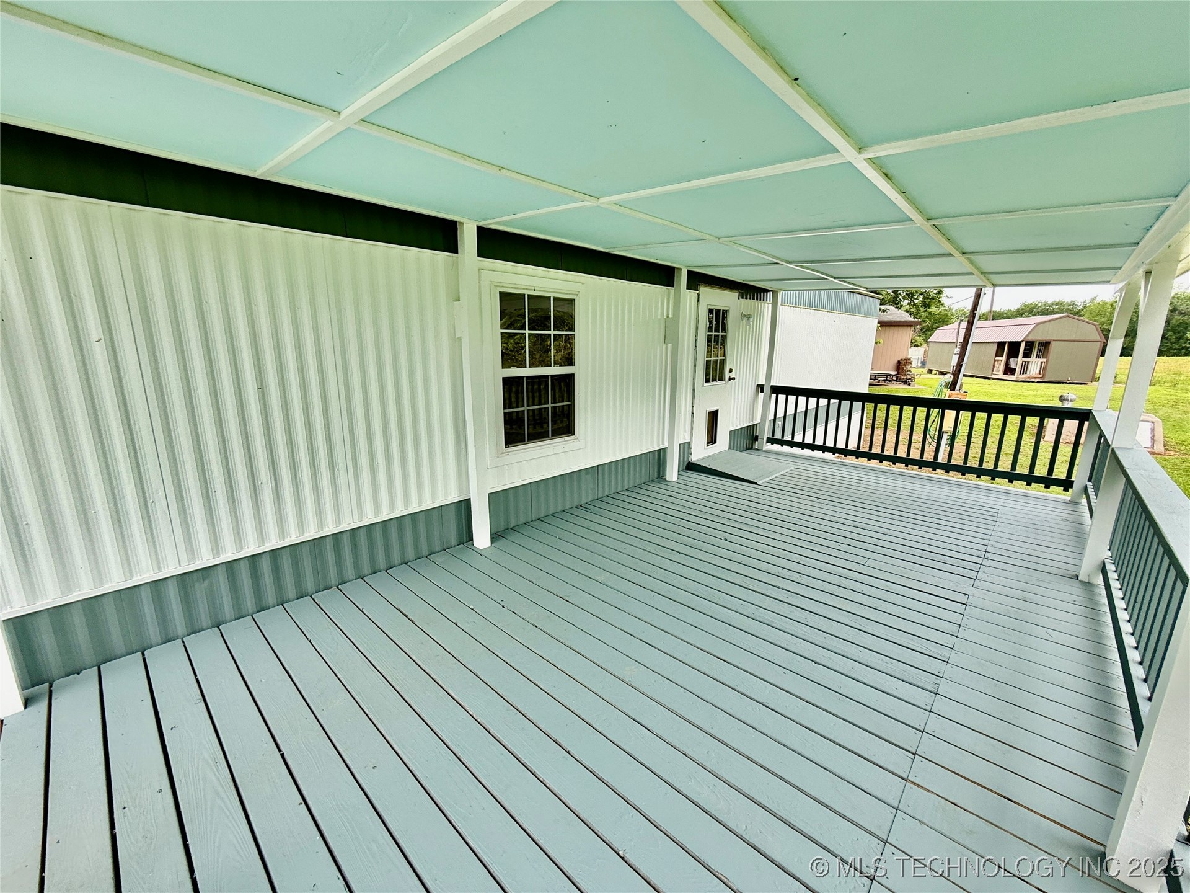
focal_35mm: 14
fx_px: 481
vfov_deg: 85.7
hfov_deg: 102.1
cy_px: 446
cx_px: 595
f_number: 2.2
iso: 50
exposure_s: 1/240
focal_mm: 2.22
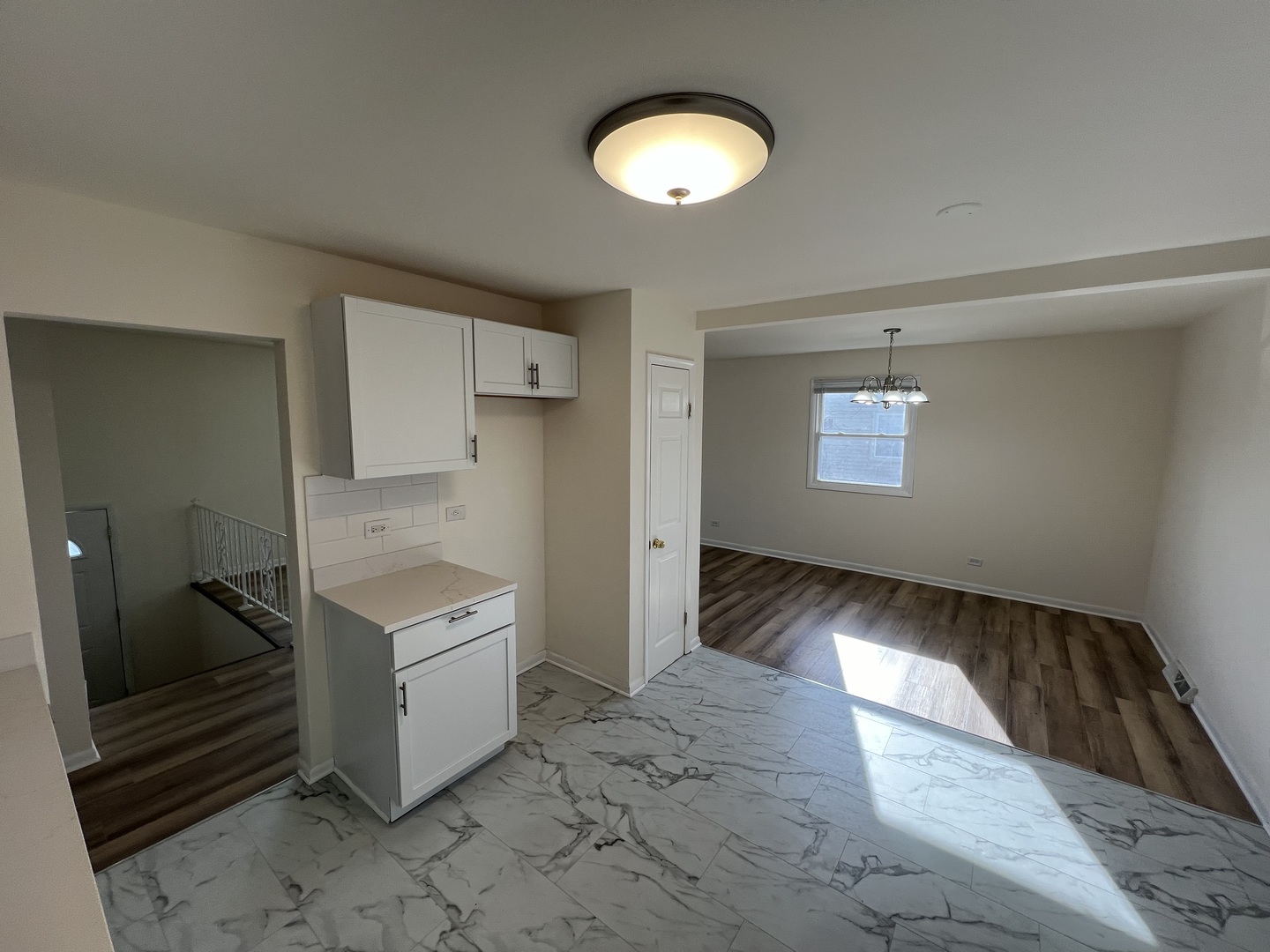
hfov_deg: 106.2
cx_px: 635
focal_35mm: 13
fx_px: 477
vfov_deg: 89.9
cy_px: 476
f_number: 1.8
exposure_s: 1/120
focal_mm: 1.57
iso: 40
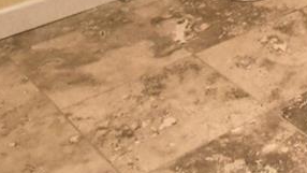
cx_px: 424
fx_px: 716
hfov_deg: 21.3
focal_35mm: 88
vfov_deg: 9.8
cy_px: -376
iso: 400
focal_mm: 10
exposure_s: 1/80
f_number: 4.5
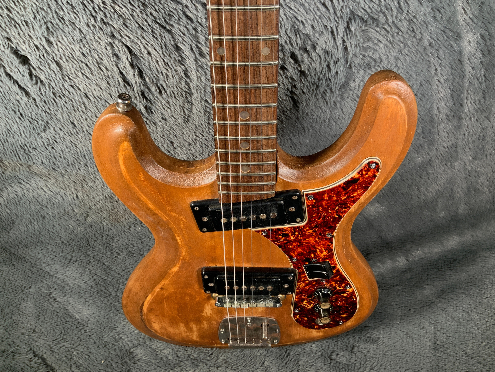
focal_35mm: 29
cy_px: 186
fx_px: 415
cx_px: 248
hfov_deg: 61.7
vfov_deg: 48.2
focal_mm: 3
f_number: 1.8
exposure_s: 1/104
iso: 50
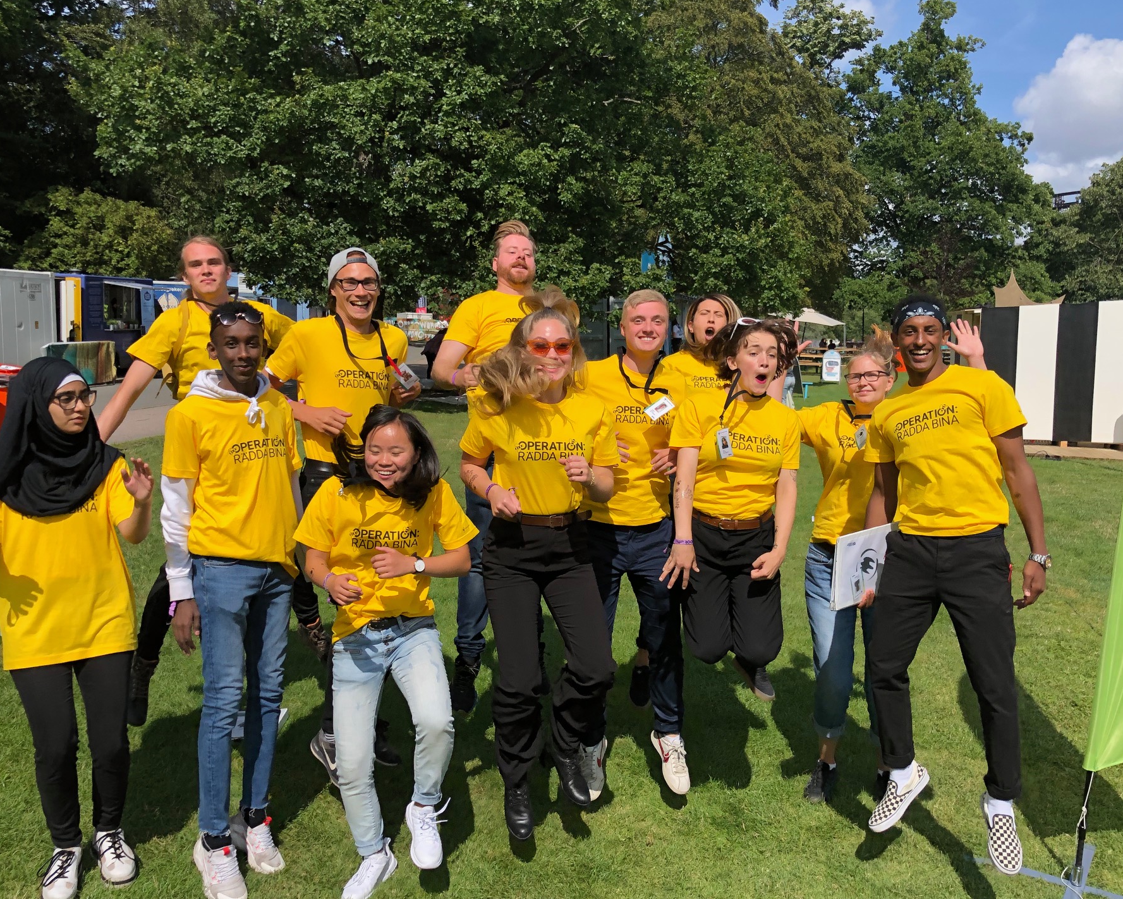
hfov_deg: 57.2
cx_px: 574
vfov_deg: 47.1
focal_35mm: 31
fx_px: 1030
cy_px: 446
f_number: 1.8
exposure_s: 1/2288
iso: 20
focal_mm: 4
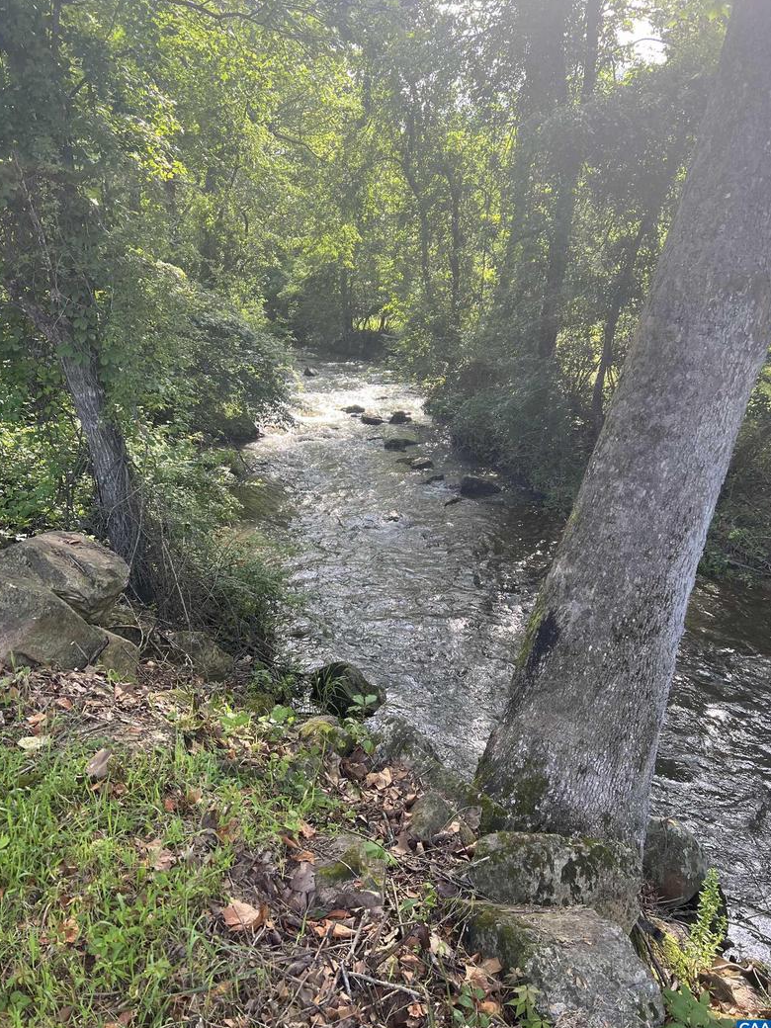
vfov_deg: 65.3
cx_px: 387
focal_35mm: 27
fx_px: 802
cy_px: 511
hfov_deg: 51.4
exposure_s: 1/270
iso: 40
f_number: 1.5
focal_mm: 5.7
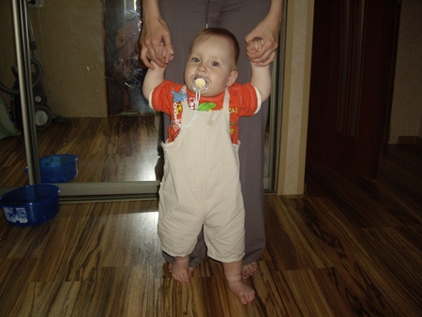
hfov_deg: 49.0
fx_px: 464
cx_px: 211
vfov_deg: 37.8
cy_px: 158
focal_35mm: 38
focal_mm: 7.9
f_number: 2.8
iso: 200
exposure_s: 1/40
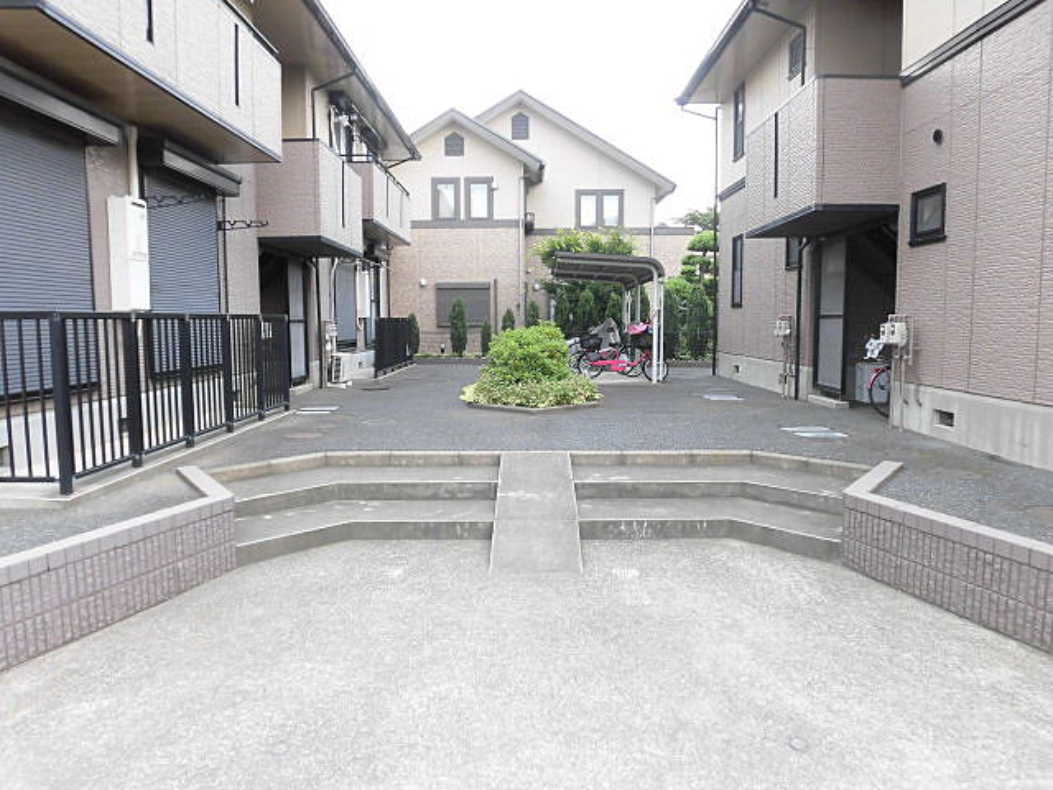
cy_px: 395
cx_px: 526
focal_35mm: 24
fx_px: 730
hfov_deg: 71.6
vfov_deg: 56.8
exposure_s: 1/80
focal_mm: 4.3
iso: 125
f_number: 3.1
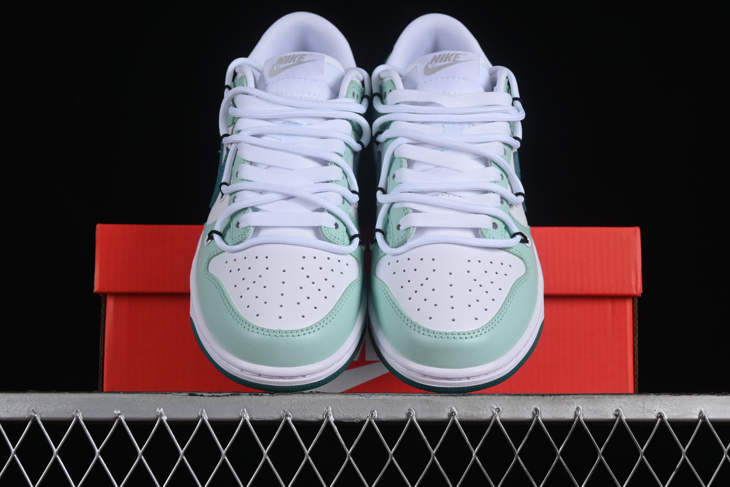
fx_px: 1521
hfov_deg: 27.0
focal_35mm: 75
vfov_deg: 18.2
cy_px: 244
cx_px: 365
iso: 160
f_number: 8
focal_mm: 50
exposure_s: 1/80
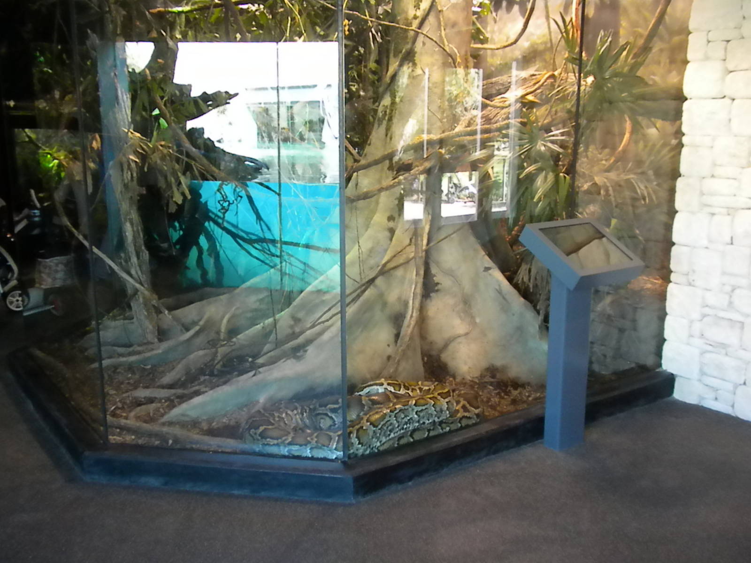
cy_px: 282
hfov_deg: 50.1
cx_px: 376
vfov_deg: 38.7
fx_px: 803
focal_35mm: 37
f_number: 3.5
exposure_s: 1/58.3
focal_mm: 6.6
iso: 736
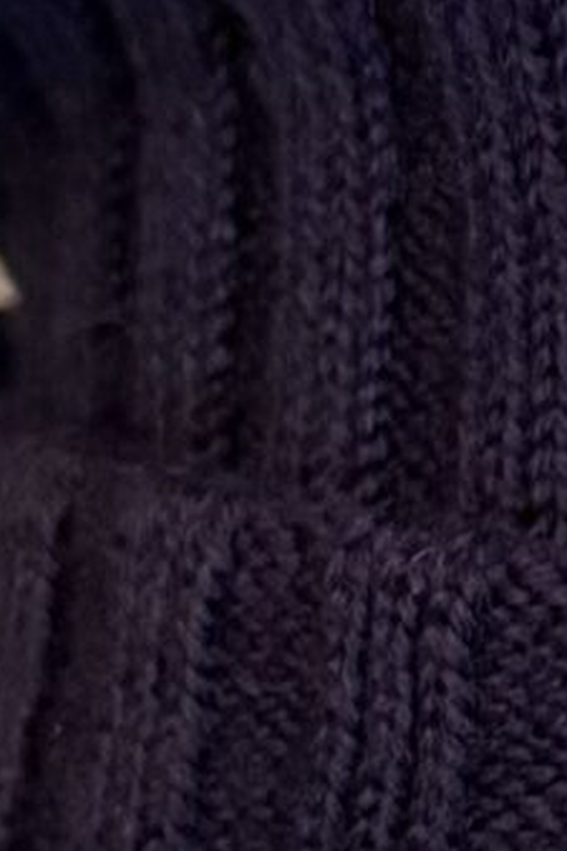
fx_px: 4469
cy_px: 723
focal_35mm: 189
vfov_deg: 10.8
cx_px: 1235
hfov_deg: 6.9
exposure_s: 1/50
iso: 640
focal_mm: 6.76
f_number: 1.78
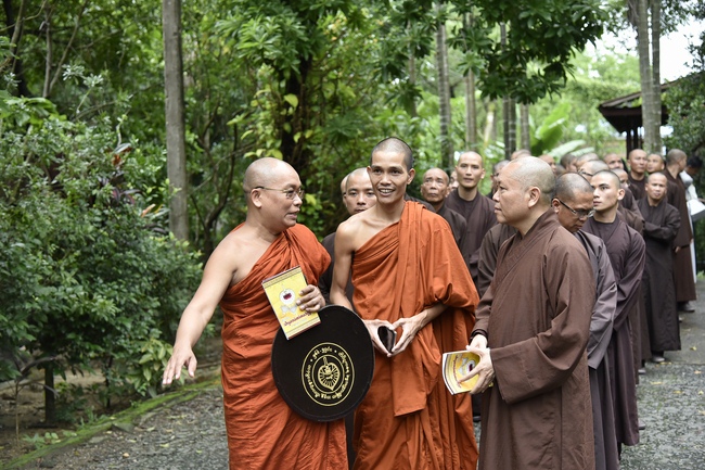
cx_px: 352
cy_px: 235
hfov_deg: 39.6
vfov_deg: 27.0
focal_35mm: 50
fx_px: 979
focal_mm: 50
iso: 500
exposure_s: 1/200
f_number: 4
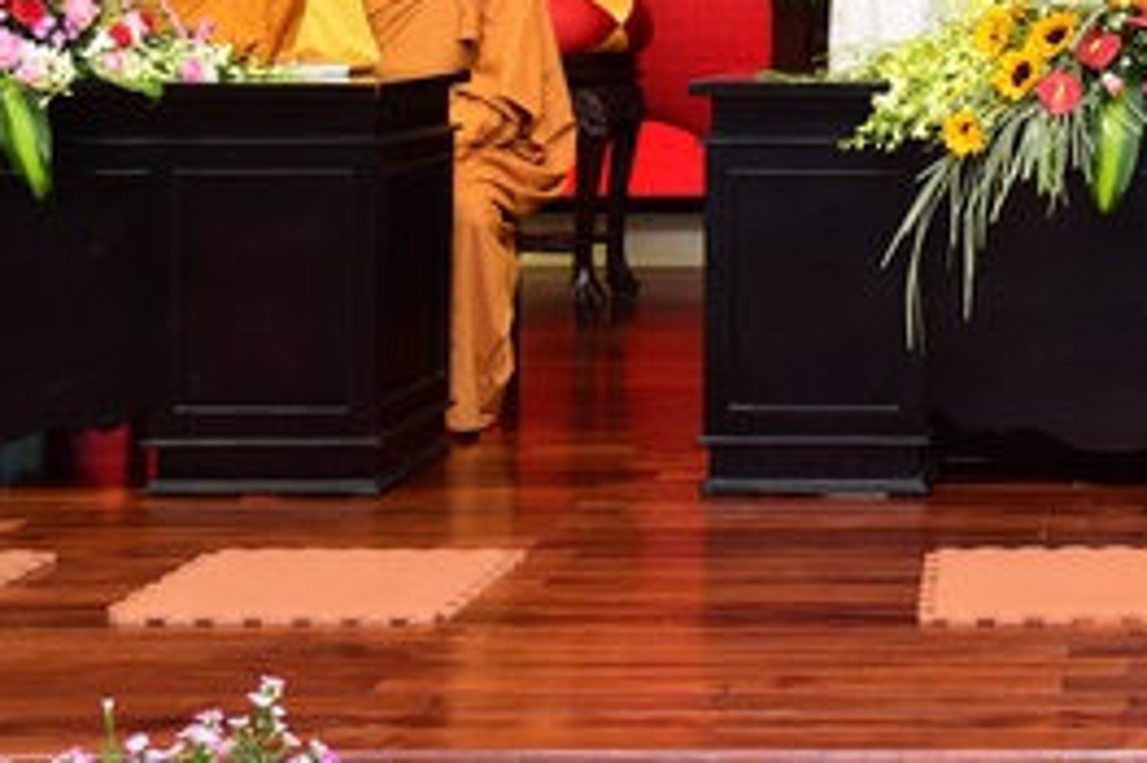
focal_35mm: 94
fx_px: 2993
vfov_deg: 14.2
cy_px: -48
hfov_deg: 20.9
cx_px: 1164
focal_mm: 38
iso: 800
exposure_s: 1/60
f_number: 4
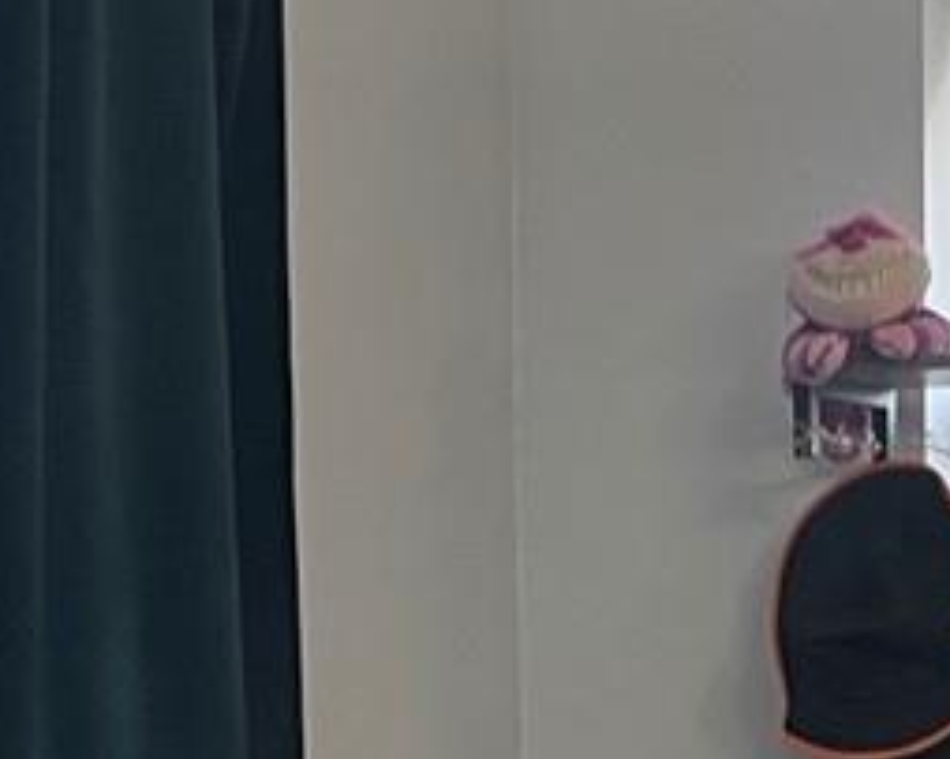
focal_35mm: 154
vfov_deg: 9.9
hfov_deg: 12.2
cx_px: 1171
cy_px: 867
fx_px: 4328
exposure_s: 1/78
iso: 125
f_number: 1.6
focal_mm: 5.1
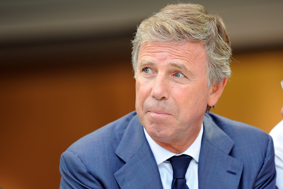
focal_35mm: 400
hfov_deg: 5.2
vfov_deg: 3.4
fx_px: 3144
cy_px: 94
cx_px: 142
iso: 800
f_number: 3.2
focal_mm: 400
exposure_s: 1/320
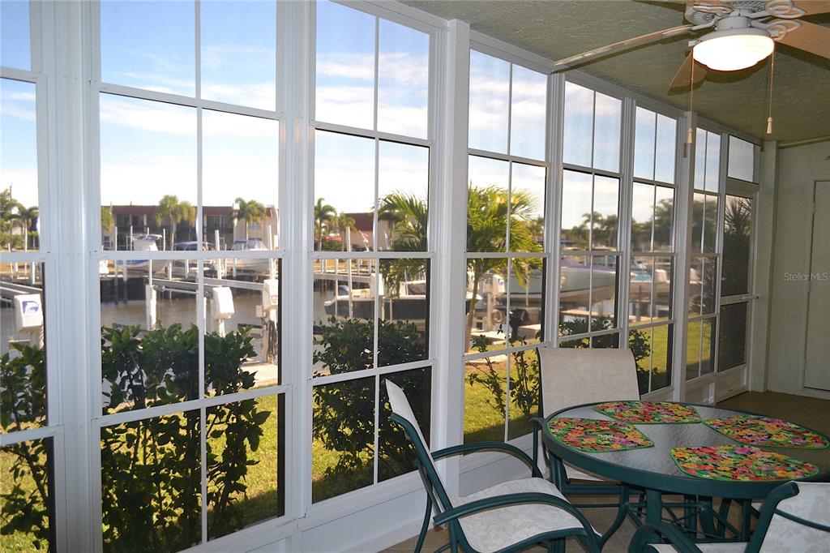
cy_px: 276
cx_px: 415
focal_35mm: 27
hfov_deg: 67.4
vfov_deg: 47.9
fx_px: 622
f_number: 4
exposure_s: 1/125
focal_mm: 18
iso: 360
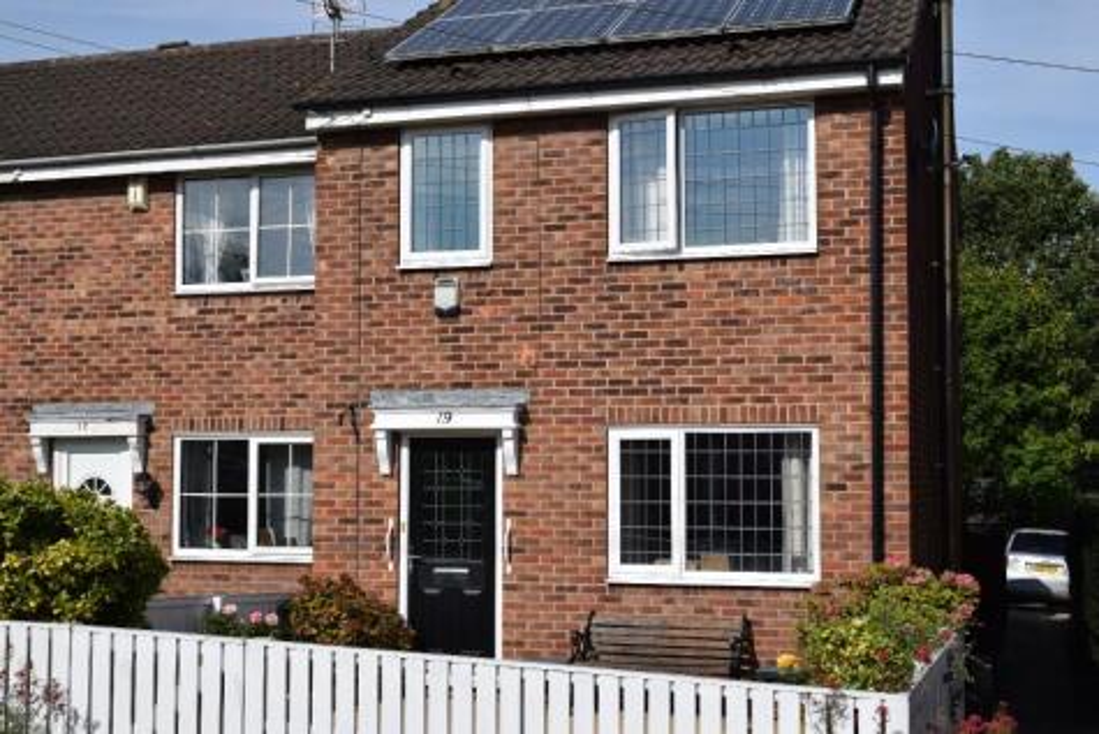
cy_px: 367
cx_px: 550
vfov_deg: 28.1
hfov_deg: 41.1
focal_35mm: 48
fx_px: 1466
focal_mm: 32
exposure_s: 1/500
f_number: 11
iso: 200
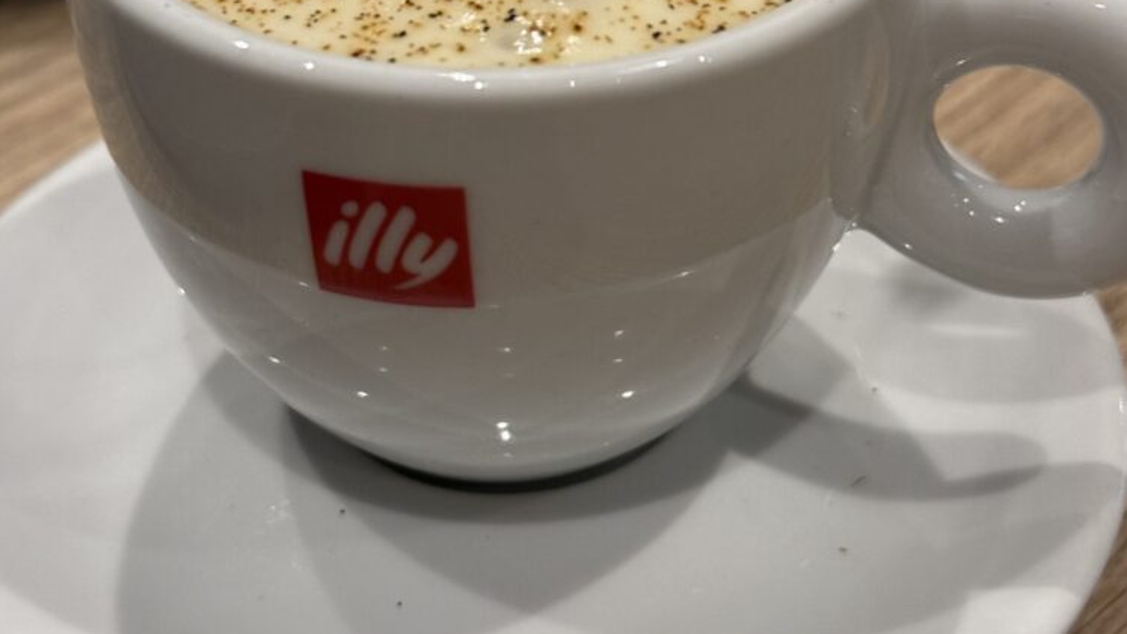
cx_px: 563
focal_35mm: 70
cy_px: 82
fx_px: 2092
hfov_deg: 30.2
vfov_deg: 17.0
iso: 100
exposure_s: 1/50
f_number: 1.78
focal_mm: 6.76
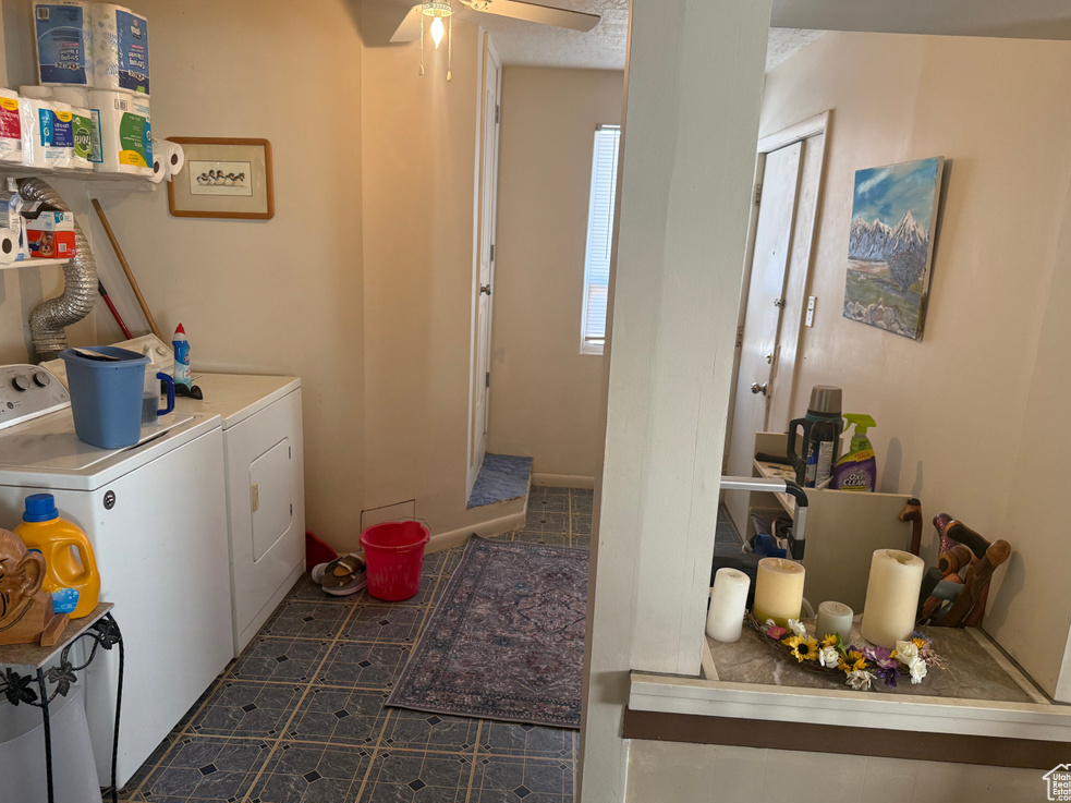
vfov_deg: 54.9
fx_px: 773
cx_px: 533
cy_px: 392
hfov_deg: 69.4
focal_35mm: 25
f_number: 1.78
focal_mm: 6.76
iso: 160
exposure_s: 1/60
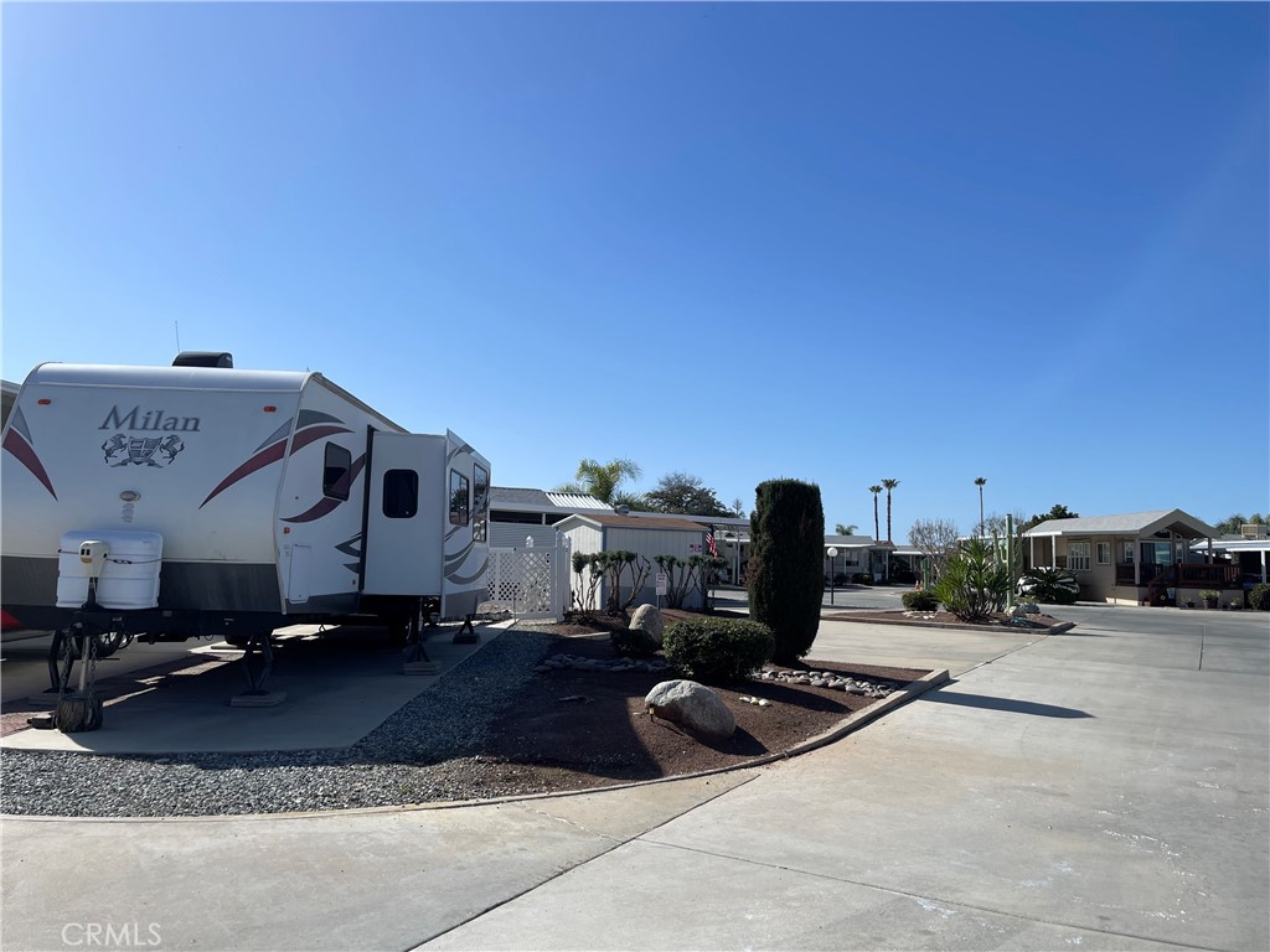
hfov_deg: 69.4
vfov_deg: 54.9
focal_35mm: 25
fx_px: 917
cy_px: 476
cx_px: 635
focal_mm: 5.1
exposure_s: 1/5128
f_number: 1.6
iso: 32
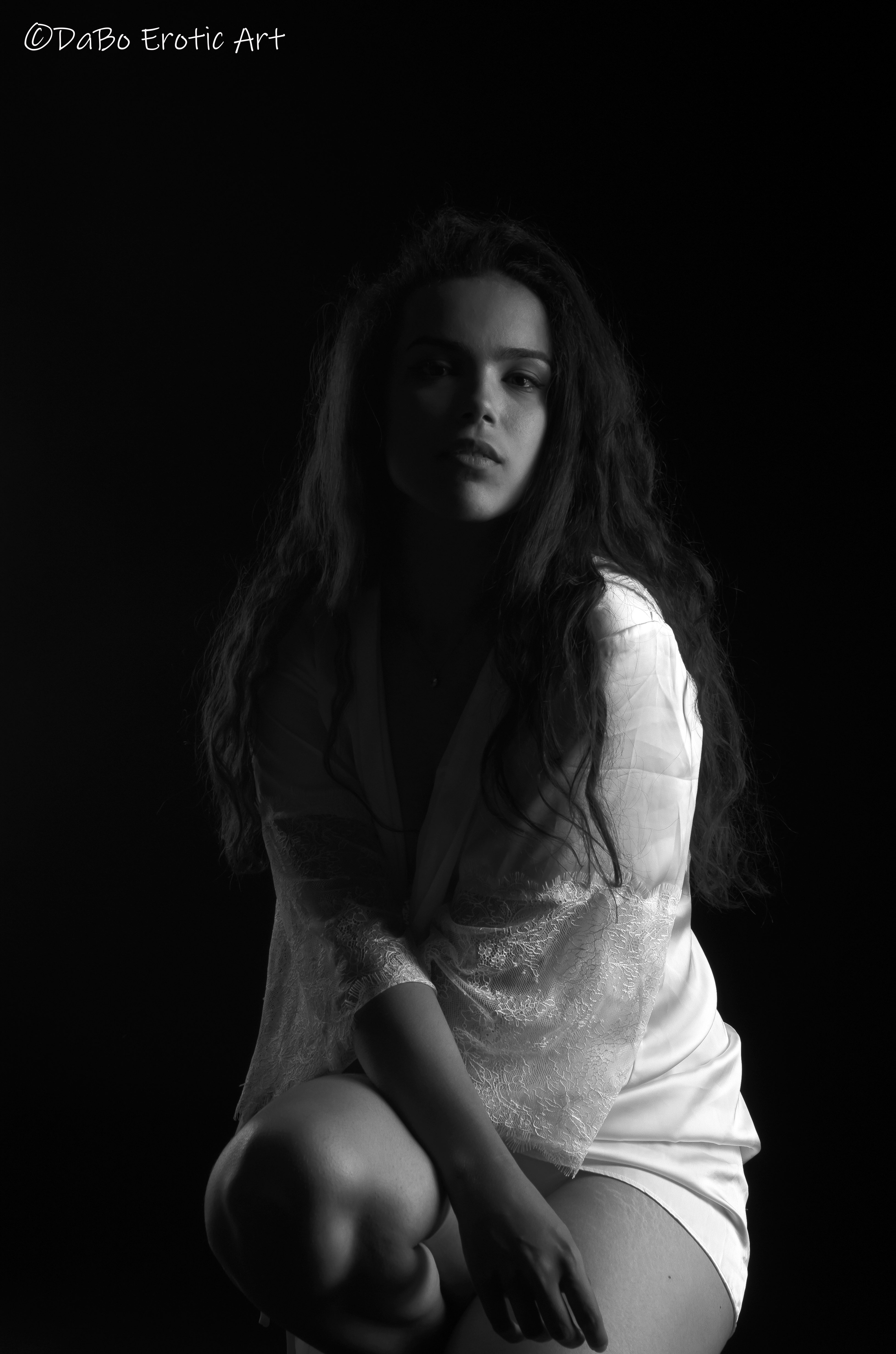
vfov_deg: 24.7
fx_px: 3094
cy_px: 677
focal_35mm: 82
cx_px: 448
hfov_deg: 16.5
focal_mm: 55
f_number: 8
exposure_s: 1/125
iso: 100
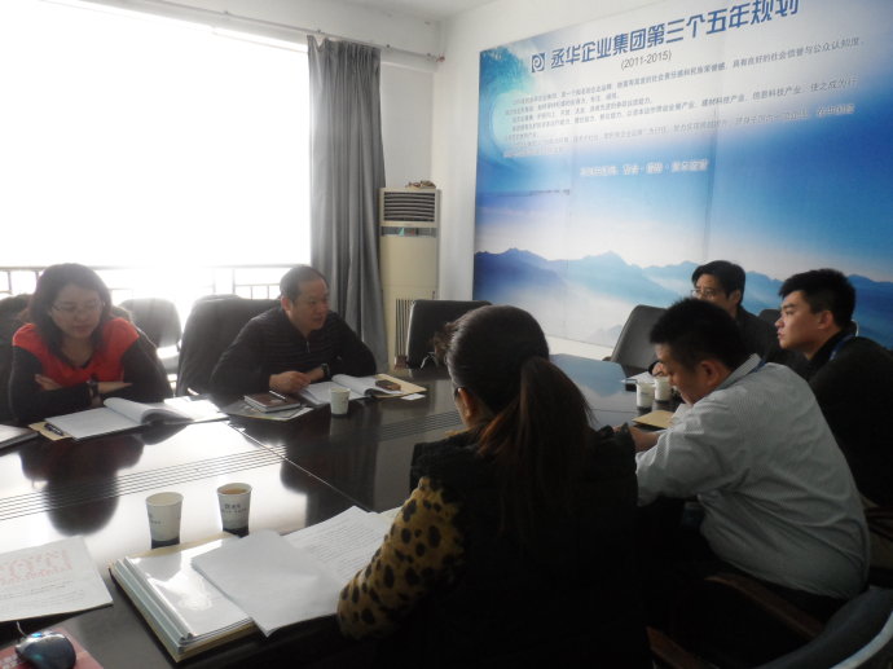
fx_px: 619
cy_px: 334
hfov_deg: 71.6
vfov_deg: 56.8
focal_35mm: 24
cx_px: 446
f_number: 3.2
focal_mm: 4
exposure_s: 1/30
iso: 240
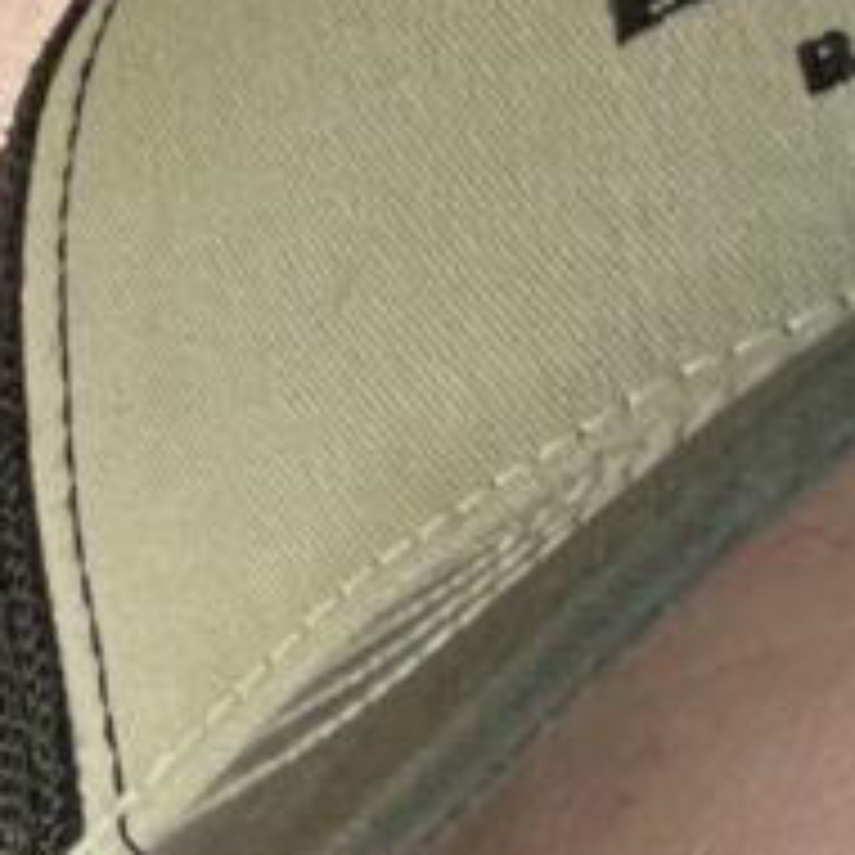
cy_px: 1714
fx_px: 3996
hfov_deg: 12.0
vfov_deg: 11.1
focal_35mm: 143
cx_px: 968
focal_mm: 2.71
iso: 100
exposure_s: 1/69
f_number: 2.2
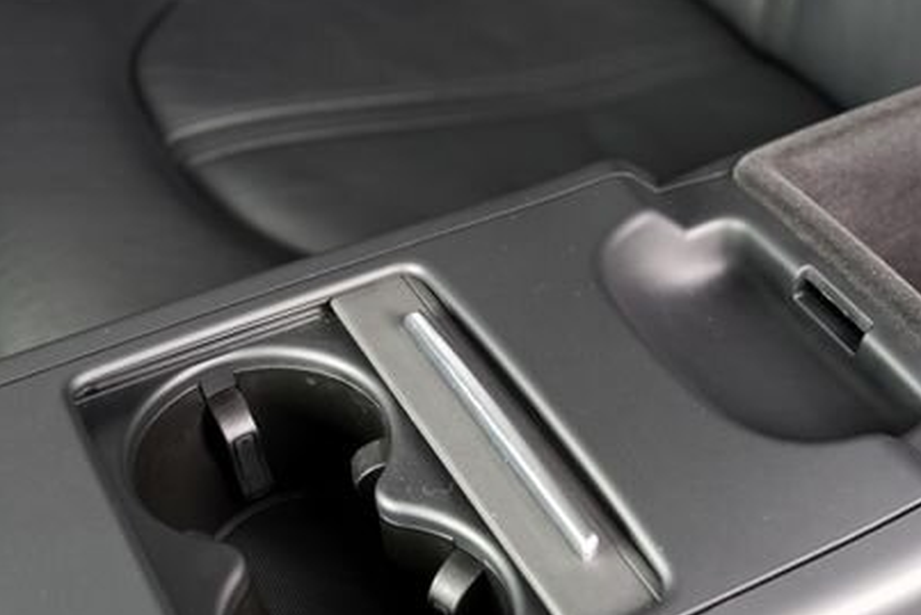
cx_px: 526
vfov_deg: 22.3
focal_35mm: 61
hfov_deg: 32.8
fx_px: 1561
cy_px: 365
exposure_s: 1/30
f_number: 2.8
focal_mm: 24
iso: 250
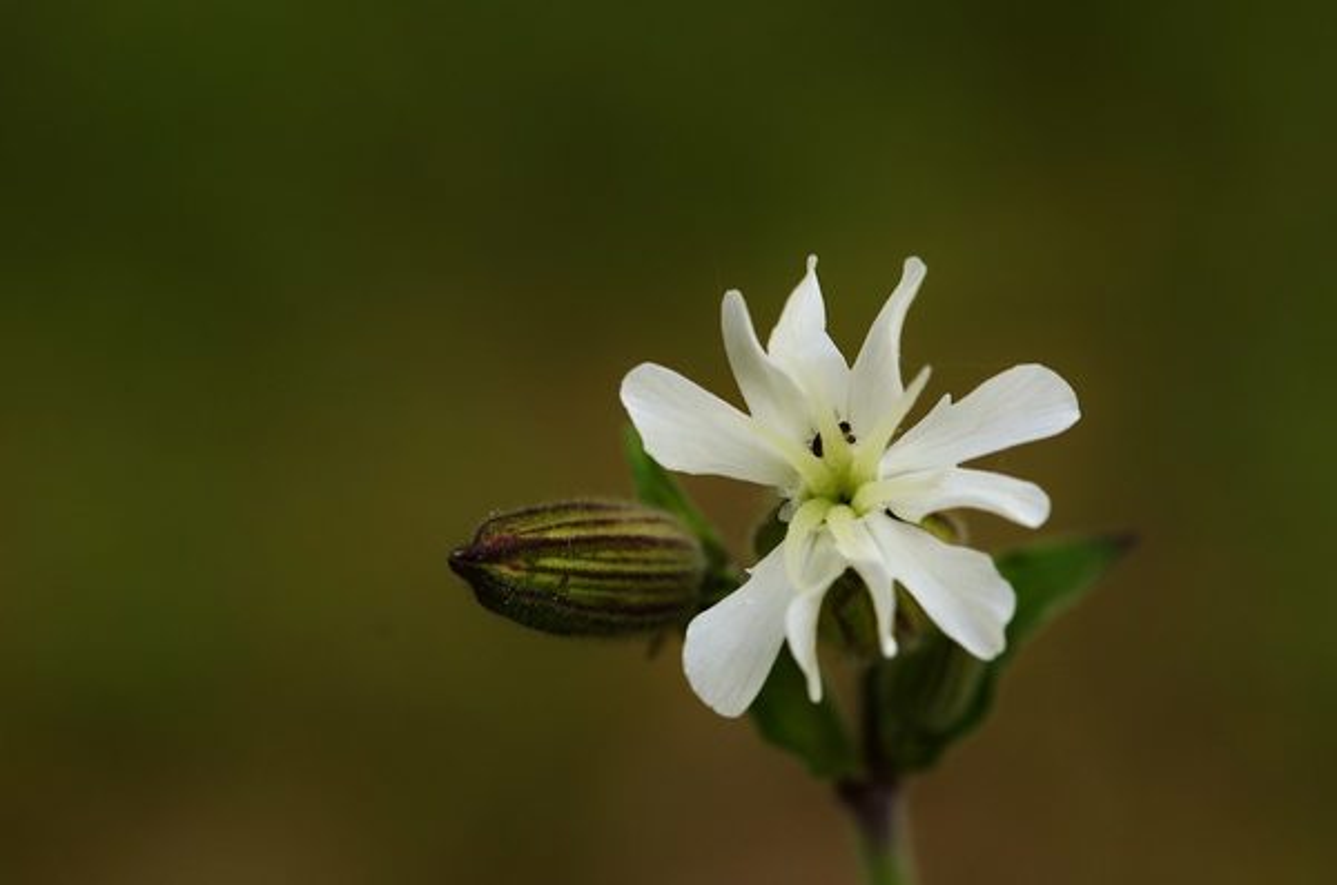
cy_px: 442
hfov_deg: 13.1
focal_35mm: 158
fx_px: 5835
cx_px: 668
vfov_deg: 8.7
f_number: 8
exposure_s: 1/125
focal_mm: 105
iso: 250
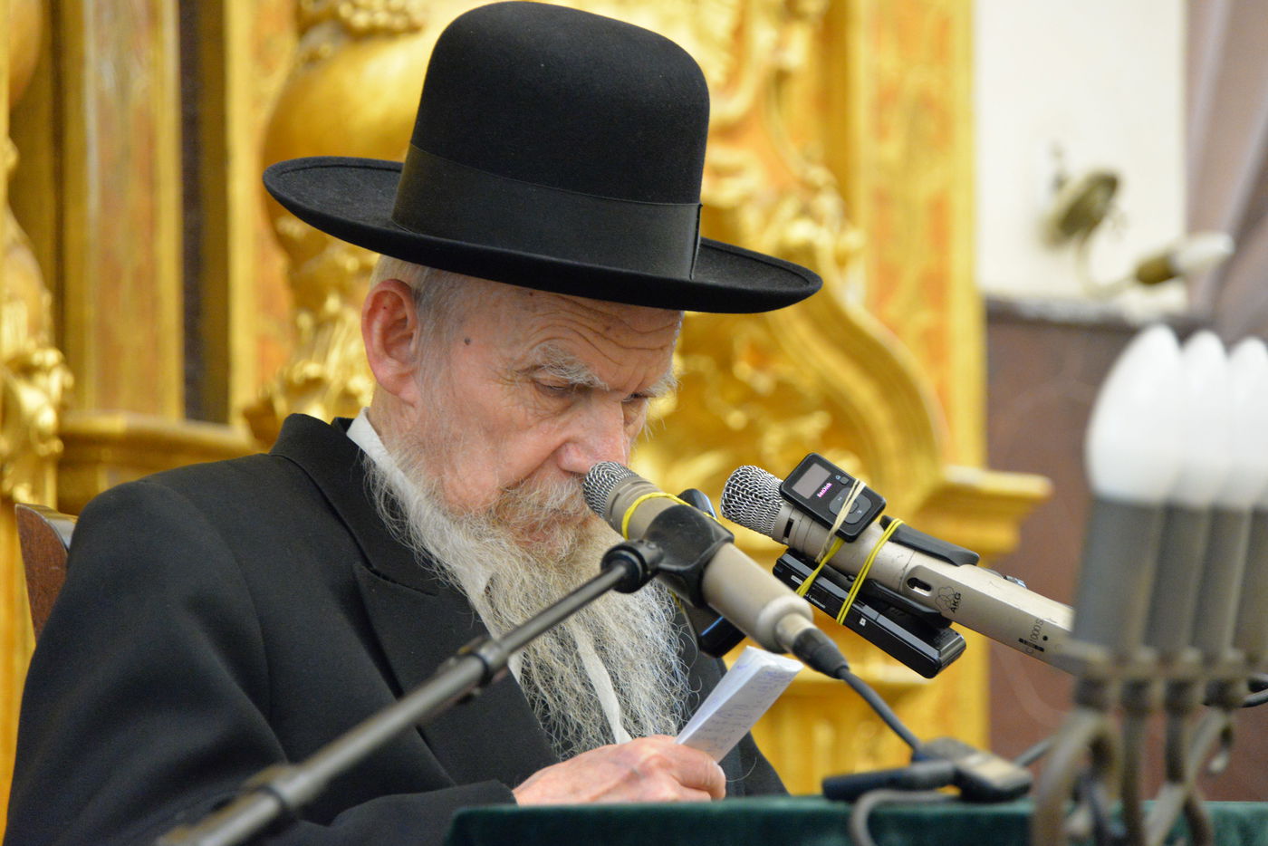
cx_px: 634
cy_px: 423
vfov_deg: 8.9
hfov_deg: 13.2
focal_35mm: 155
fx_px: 5460
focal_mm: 155
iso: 6400
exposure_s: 1/200
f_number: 6
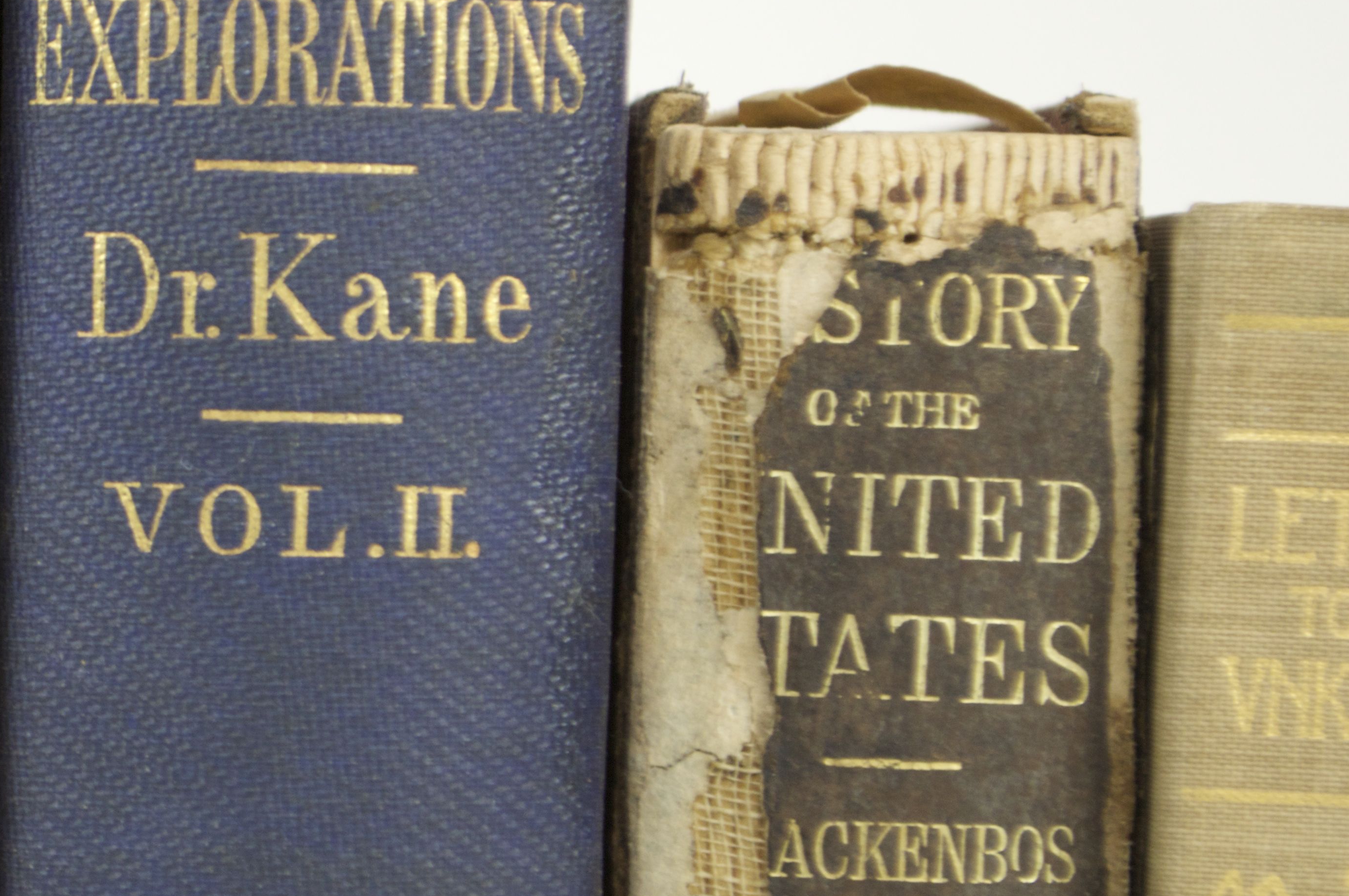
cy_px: 370
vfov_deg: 7.6
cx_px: -122
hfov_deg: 11.3
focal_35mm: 180
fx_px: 6742
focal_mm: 55
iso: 400
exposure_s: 1/20
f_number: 5.6
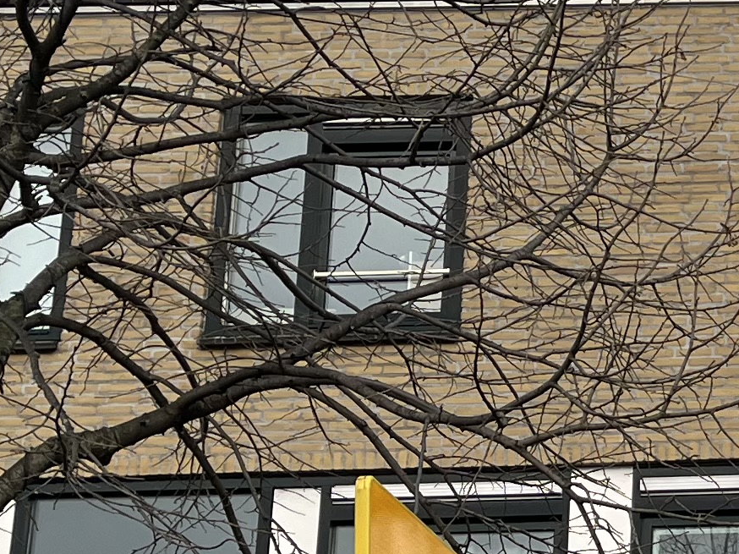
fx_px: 2561
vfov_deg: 12.3
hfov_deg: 15.0
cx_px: 1185
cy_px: 321
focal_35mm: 120
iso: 50
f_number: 1.6
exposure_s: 1/2309
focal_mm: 5.1
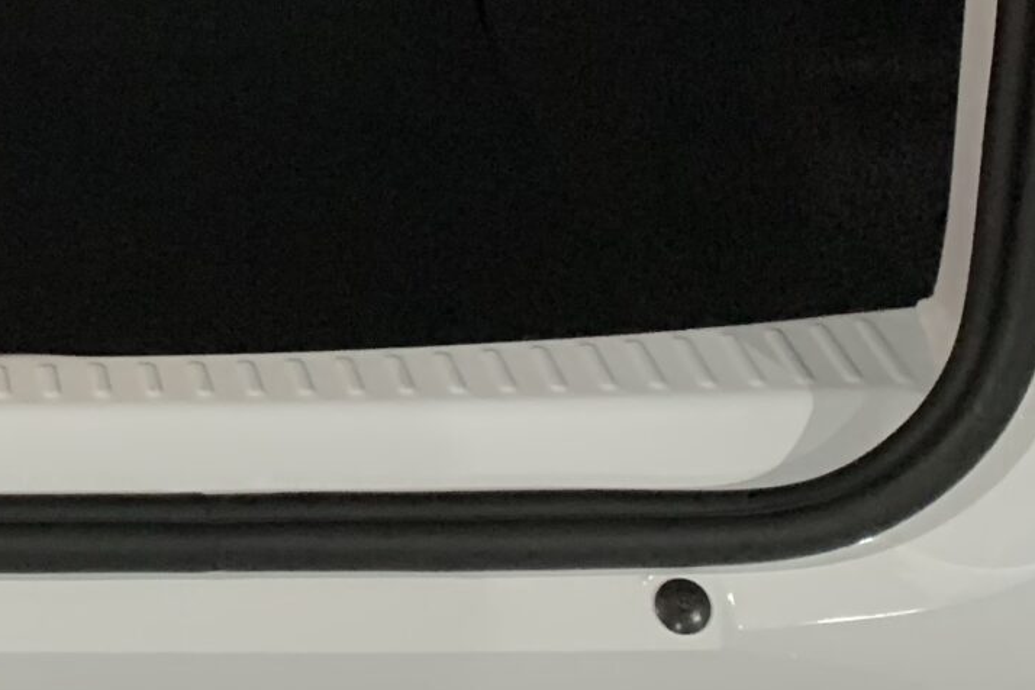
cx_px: -342
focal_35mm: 97
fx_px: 2789
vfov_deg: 13.8
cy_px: -57
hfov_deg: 19.3
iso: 320
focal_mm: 4.25
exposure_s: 1/33
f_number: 1.8
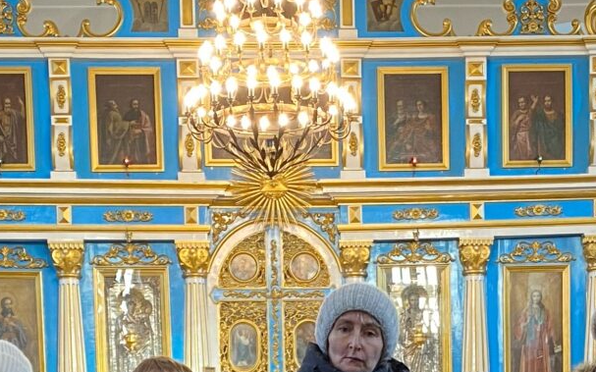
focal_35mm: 93
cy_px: 591
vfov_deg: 13.1
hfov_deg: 22.3
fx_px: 1510
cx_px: 364
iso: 160
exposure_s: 1/50
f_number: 1.8
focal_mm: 4.25
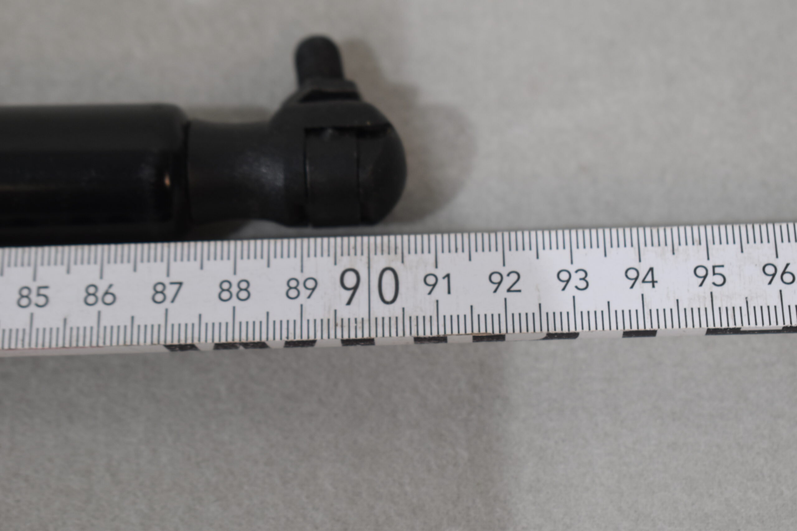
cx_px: 398
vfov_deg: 16.6
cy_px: 266
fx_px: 1826
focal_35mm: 82
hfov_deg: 24.6
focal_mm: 55
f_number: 6.3
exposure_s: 1/60
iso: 400
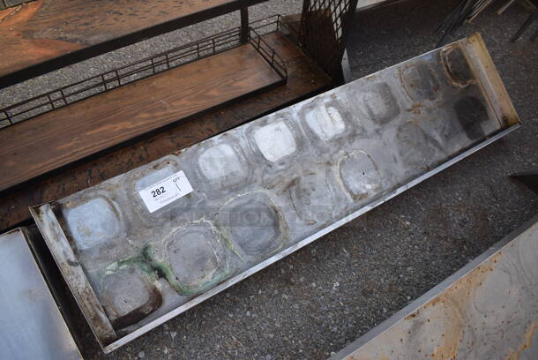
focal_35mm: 27
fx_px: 404
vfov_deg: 48.0
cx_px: 269
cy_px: 180
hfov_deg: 67.3
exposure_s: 1/125
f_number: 5.6
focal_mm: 18
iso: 200
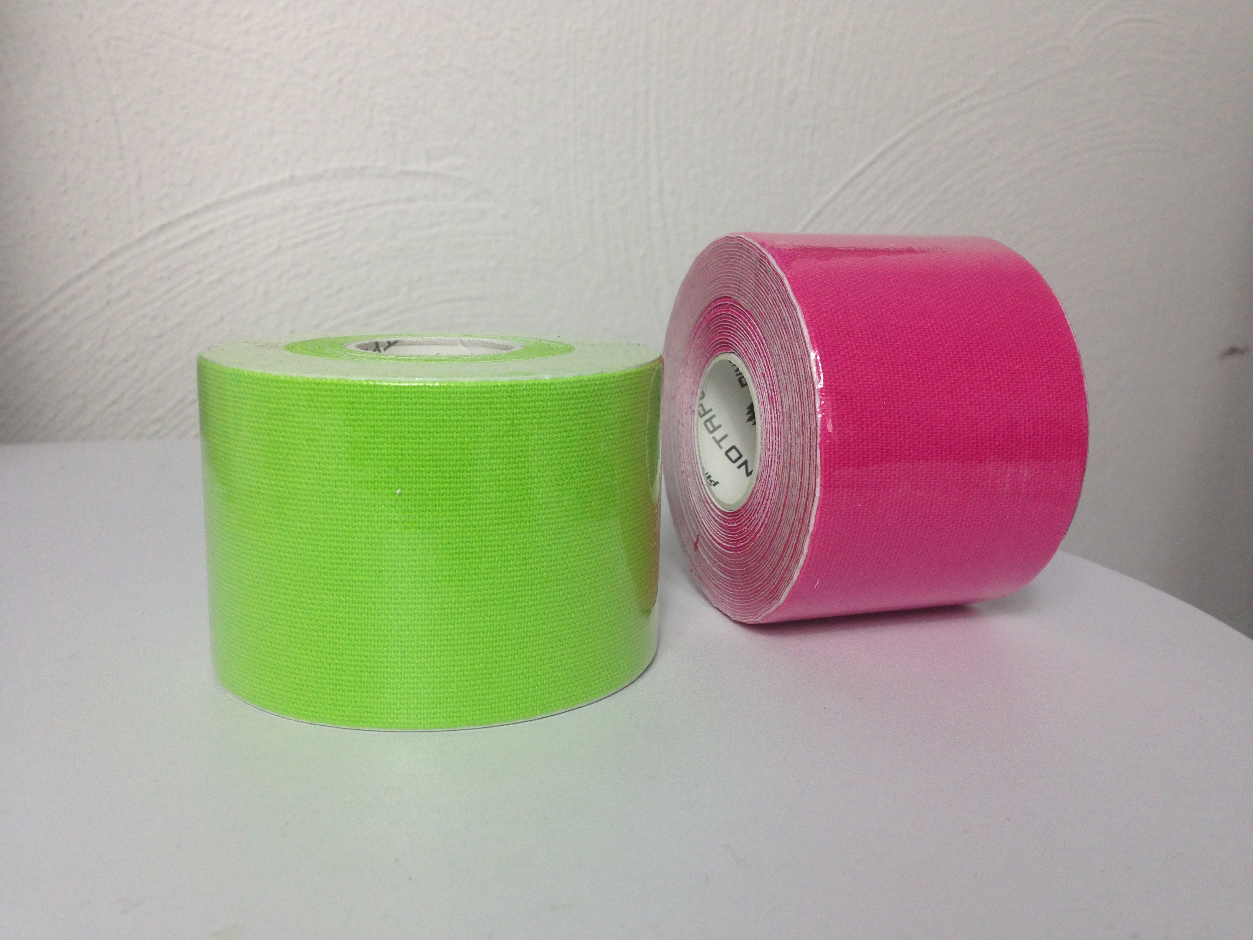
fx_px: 1195
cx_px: 626
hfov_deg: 55.4
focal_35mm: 33
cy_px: 470
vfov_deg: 42.9
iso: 80
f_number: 2.4
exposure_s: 1/120
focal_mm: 4.12
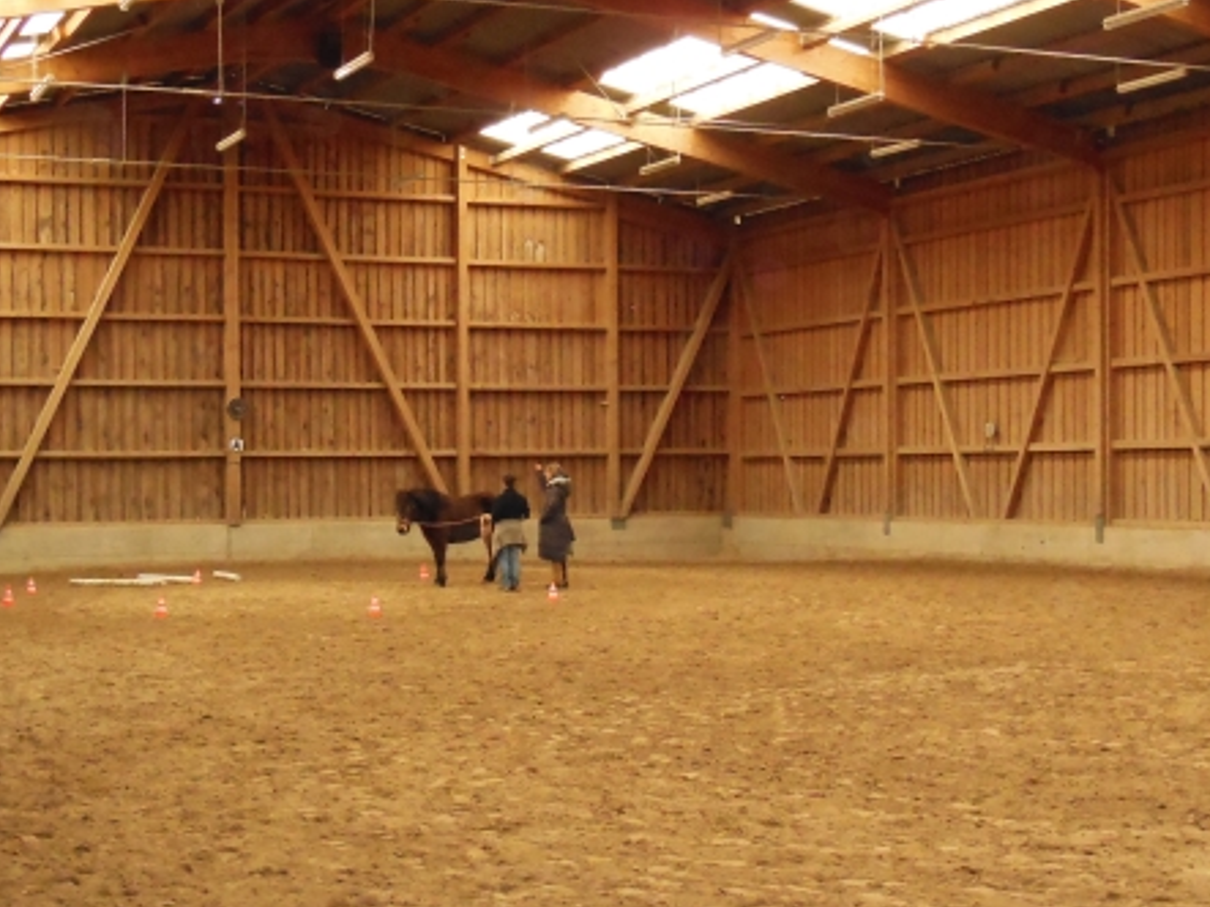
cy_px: 500
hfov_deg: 31.7
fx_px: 2132
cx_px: 585
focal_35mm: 61
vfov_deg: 24.0
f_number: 4.4
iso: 1600
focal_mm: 8
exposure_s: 1/30
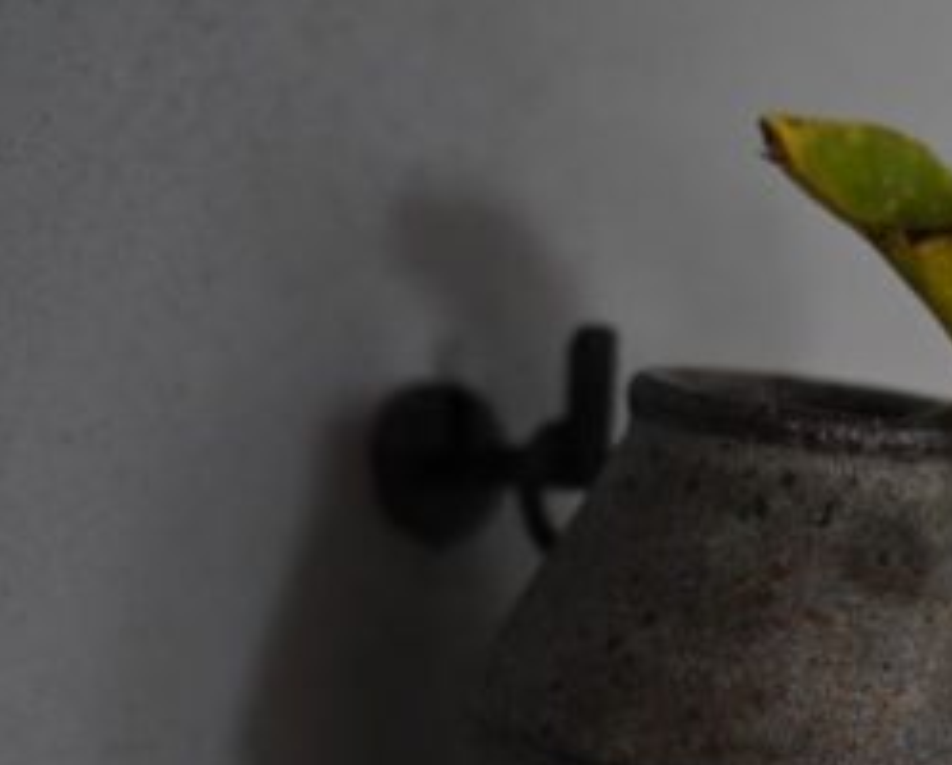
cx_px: 1116
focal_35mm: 110
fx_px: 3104
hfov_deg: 16.7
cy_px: 782
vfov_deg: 13.8
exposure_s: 1/50
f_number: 4
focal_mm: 45
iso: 1000
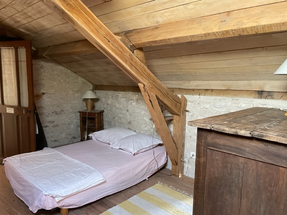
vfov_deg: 53.1
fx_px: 216
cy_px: 108
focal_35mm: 26
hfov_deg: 67.3
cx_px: 144
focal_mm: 4.2
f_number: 1.6
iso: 500
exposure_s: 1/60
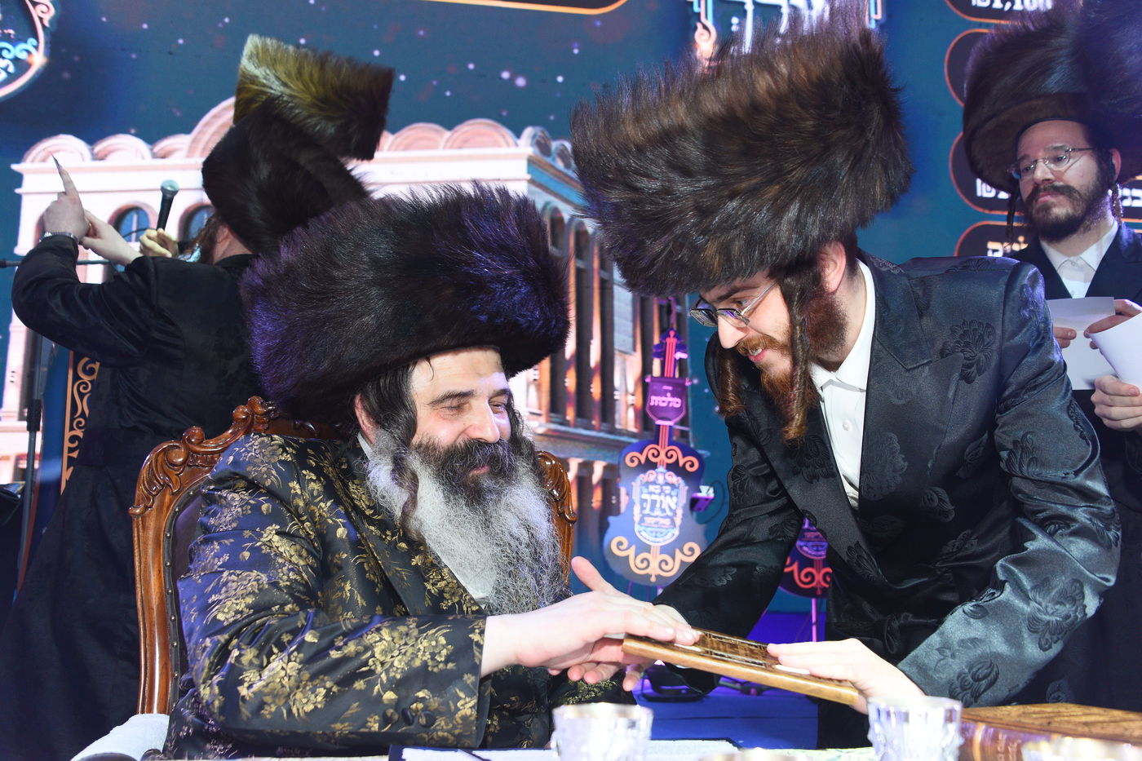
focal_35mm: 36
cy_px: 380
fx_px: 1142
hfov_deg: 53.1
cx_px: 571
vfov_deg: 36.9
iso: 1250
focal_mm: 36
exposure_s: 1/125
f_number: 5.6
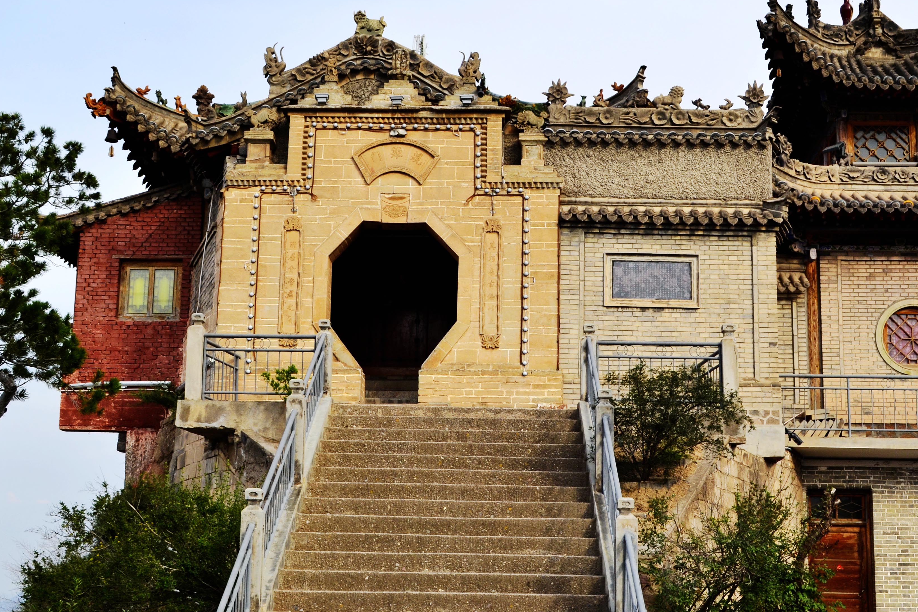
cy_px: 329
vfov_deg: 24.6
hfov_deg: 36.2
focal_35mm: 55
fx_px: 1402
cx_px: 523
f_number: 8
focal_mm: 26
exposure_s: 1/200
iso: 160
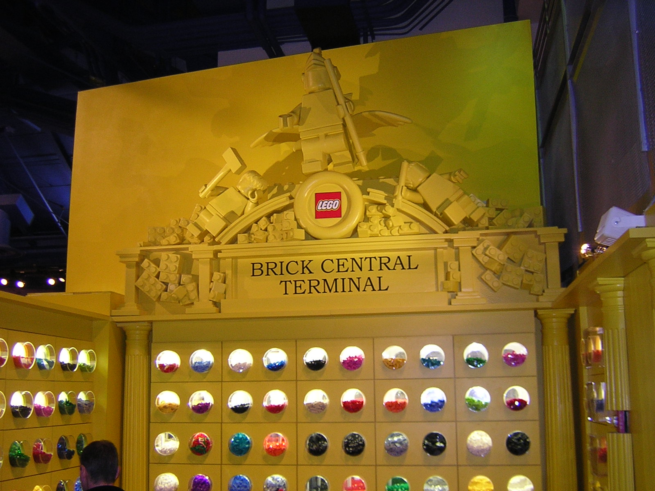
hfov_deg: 51.4
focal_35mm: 36
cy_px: 246
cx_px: 328
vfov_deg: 39.7
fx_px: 681
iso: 229
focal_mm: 4.7
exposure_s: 1/60.1
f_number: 2.6
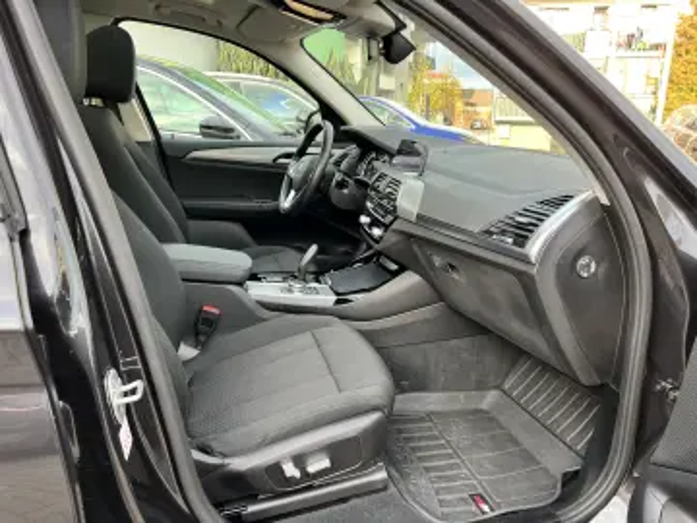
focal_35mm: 26
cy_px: 262
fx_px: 524
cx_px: 348
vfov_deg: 53.1
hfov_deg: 67.3
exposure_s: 1/121
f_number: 1.5
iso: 50
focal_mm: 5.7
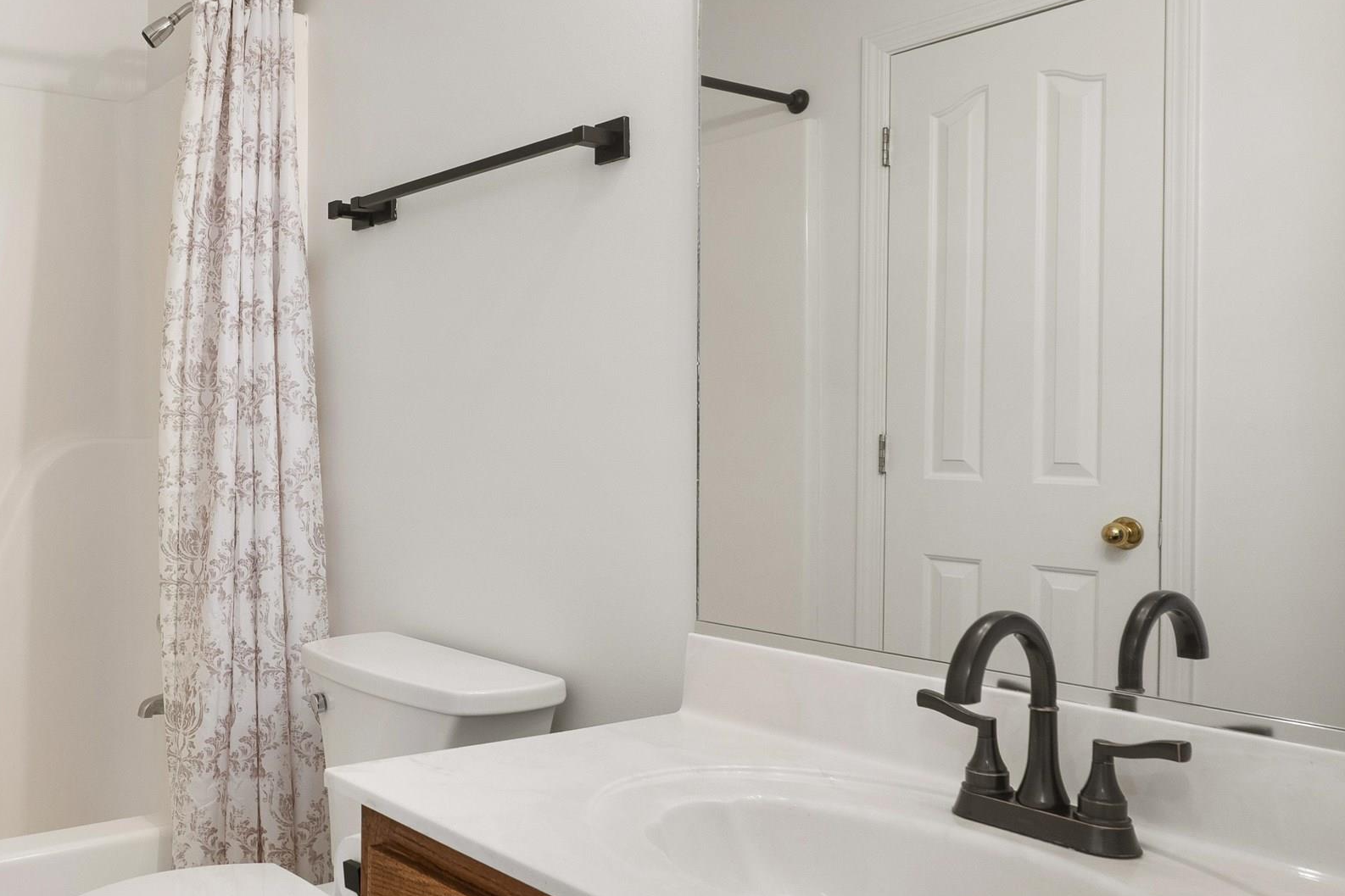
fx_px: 1158
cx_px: 281
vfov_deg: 42.3
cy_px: 430
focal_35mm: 31
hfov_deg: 56.2
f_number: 6.3
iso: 1250
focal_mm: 16
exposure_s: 1/20
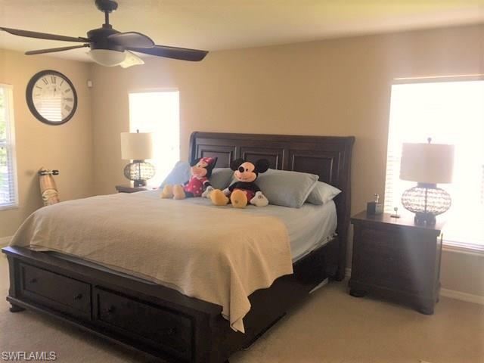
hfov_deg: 61.7
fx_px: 405
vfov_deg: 48.2
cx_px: 242
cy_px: 182
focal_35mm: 29
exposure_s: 1/30
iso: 40
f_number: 2.2
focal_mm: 4.15
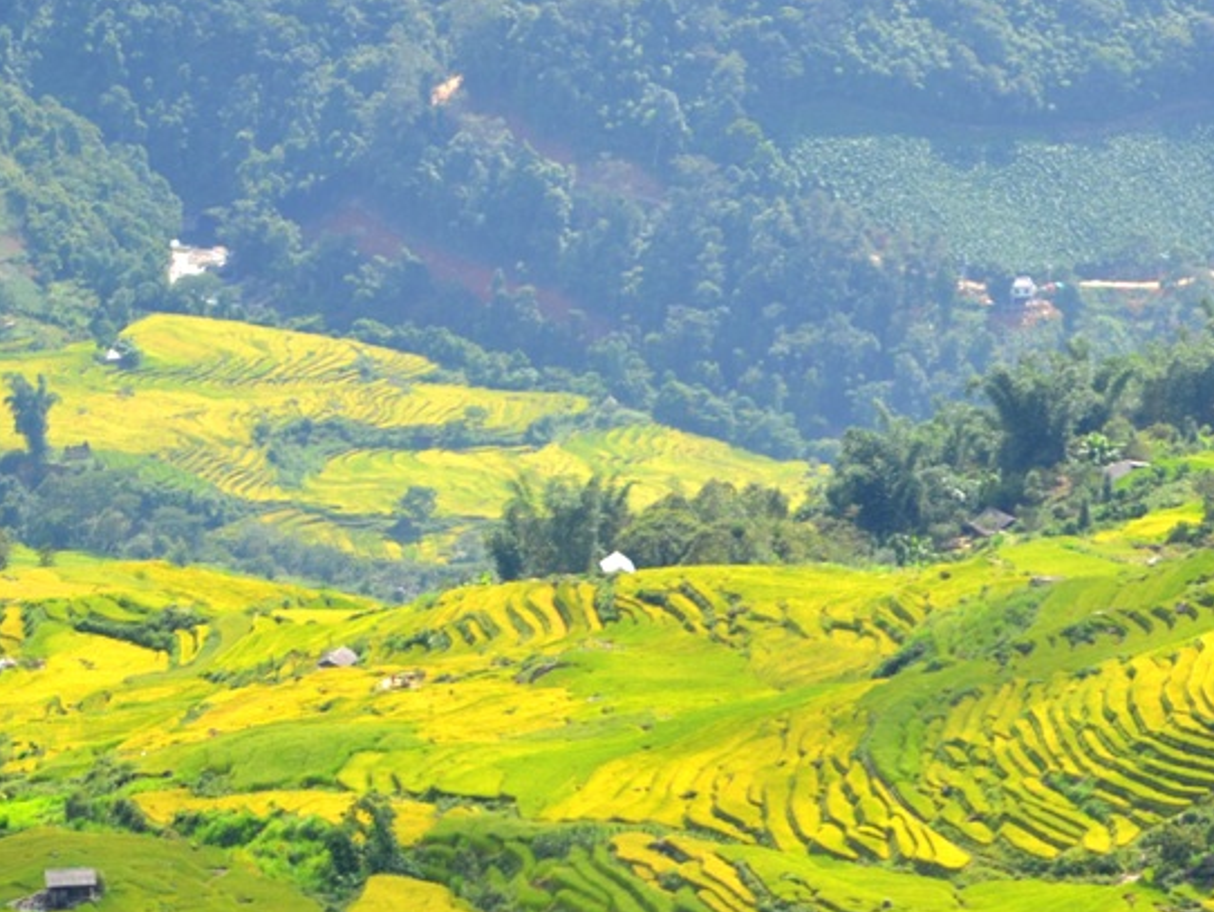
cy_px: 642
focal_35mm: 286
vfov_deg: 5.2
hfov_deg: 6.9
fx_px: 10031
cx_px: 965
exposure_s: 1/320
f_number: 9
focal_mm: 105
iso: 200
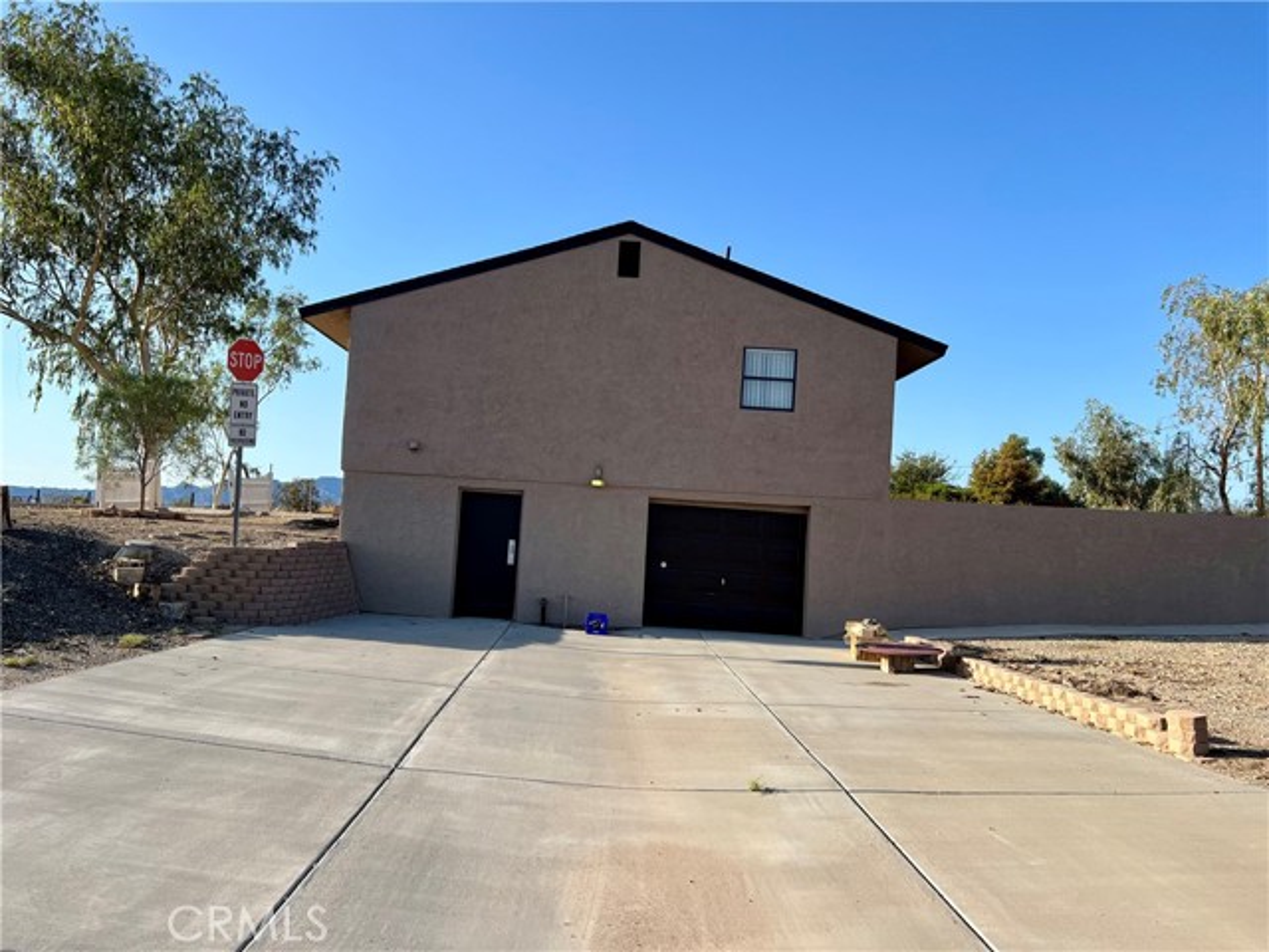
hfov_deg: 67.3
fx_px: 953
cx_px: 634
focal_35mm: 26
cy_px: 476
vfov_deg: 53.1
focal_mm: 5.7
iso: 50
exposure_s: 1/2994
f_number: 1.5
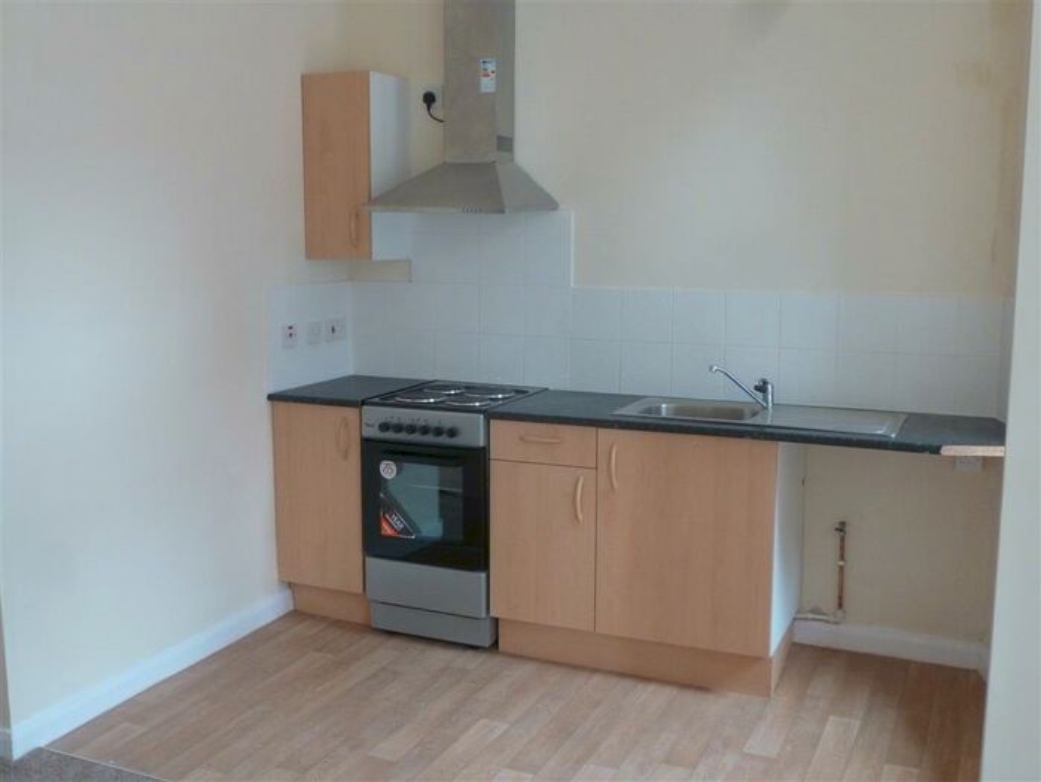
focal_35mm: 36
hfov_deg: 51.3
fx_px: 1083
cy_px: 391
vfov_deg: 39.7
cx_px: 520
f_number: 3.7
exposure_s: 1/50
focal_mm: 6.4
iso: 400
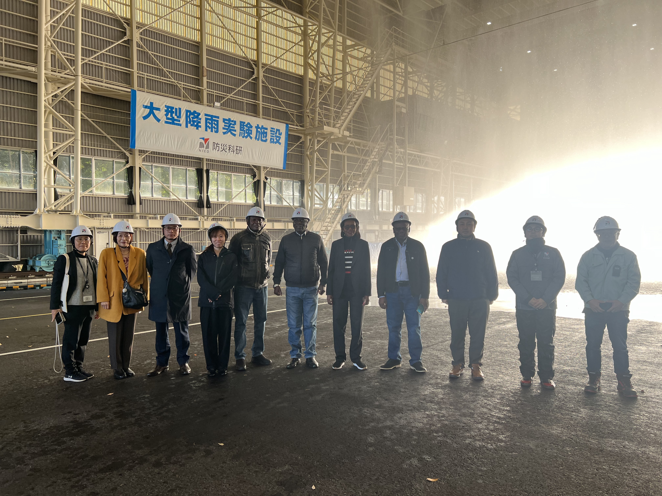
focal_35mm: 26
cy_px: 248
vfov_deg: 53.1
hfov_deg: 67.3
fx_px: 497
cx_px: 331
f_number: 1.5
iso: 50
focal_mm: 5.7
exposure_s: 1/171
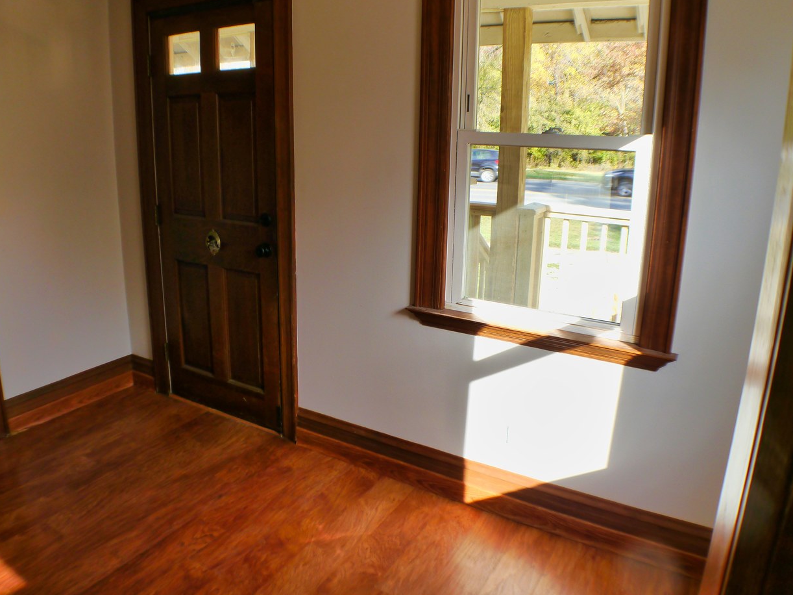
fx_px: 756
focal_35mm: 33
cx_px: 356
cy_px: 270
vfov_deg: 42.9
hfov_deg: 55.3
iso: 160
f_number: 4.5
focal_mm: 14
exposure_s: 1/125
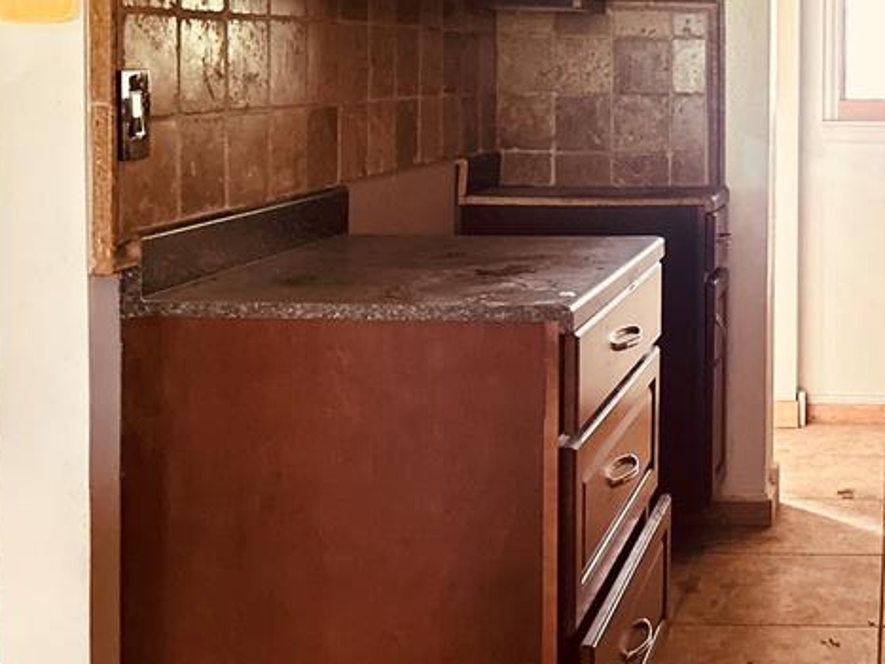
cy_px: 85
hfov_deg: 31.1
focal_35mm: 57
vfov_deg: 25.0
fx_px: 1457
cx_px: 898
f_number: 1.5
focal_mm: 5.7
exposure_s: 1/15
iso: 2000
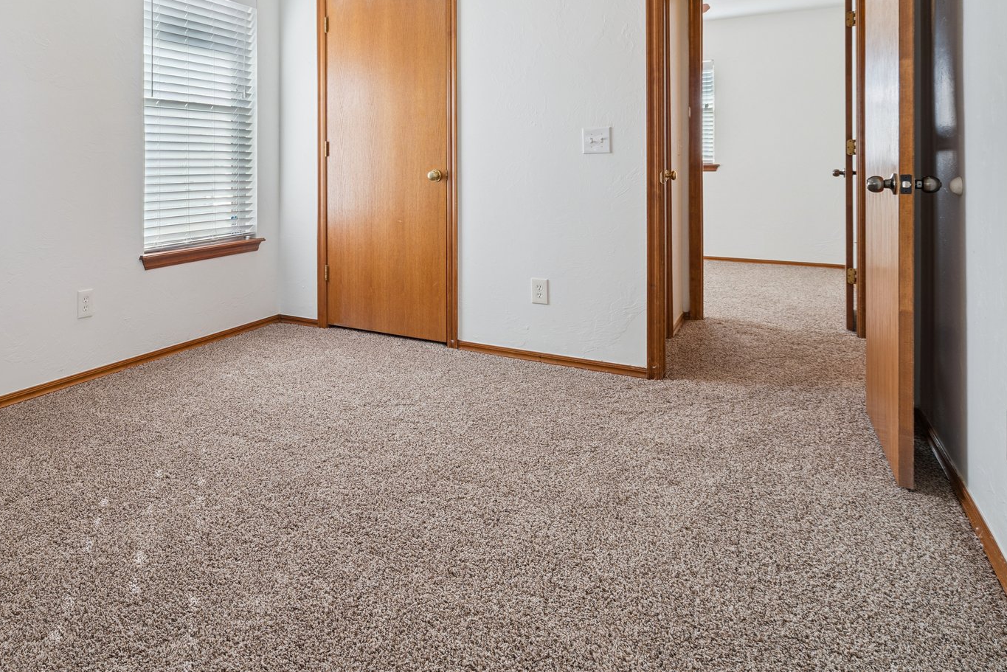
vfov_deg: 51.0
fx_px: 672
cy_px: 170
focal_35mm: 24
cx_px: 308
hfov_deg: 70.8
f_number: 7.1
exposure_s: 1/30
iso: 200
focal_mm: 16
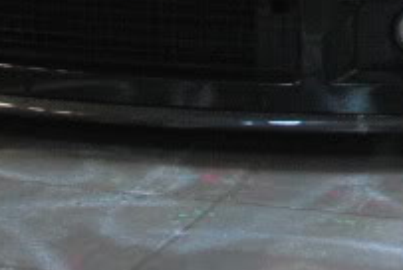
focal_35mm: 166
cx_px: 527
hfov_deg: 12.0
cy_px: -194
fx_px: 1861
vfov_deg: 8.0
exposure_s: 1/13
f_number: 4
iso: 800
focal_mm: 22
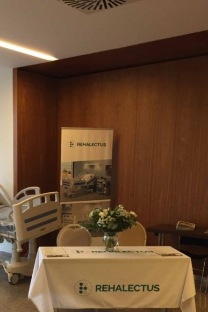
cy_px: 230
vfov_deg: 42.4
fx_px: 390
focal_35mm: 45
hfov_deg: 29.3
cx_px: 49
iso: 64
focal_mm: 4.15
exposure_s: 1/33
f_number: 2.2
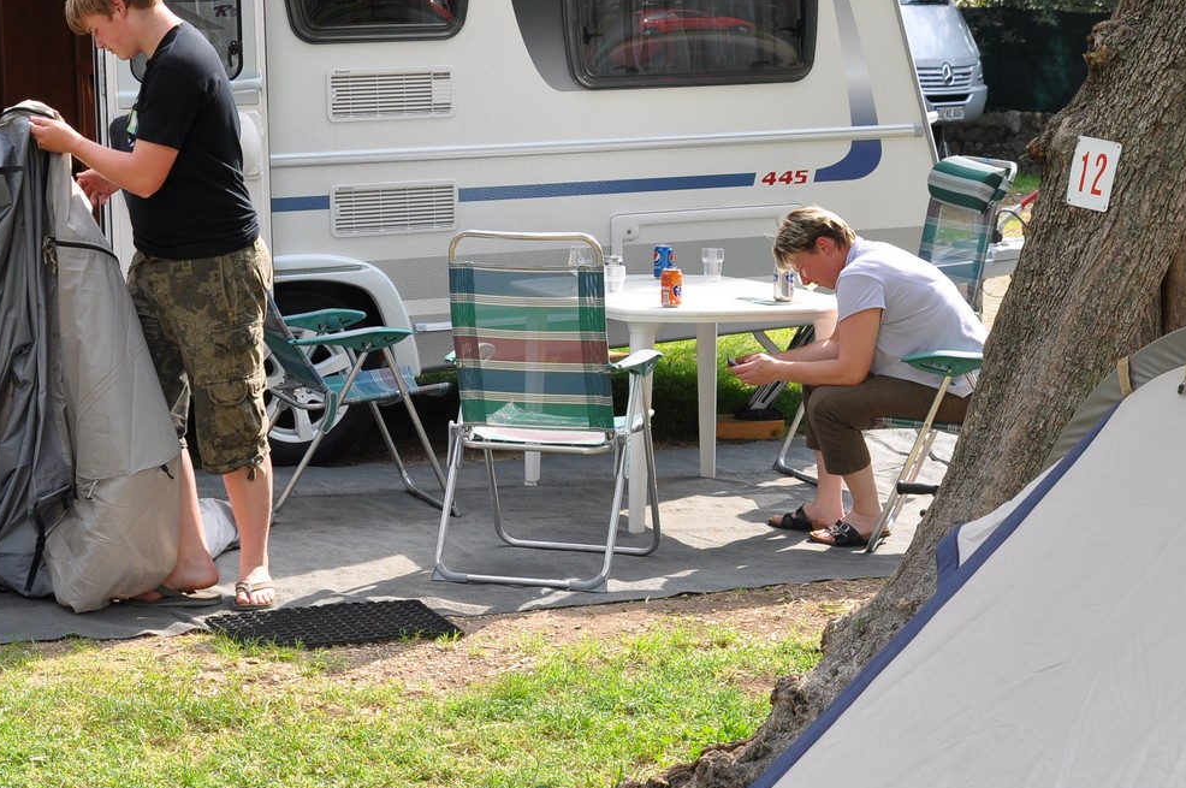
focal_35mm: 85
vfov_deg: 16.0
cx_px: 490
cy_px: 294
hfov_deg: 23.9
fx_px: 2794
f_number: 7.1
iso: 200
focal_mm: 31
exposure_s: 1/200
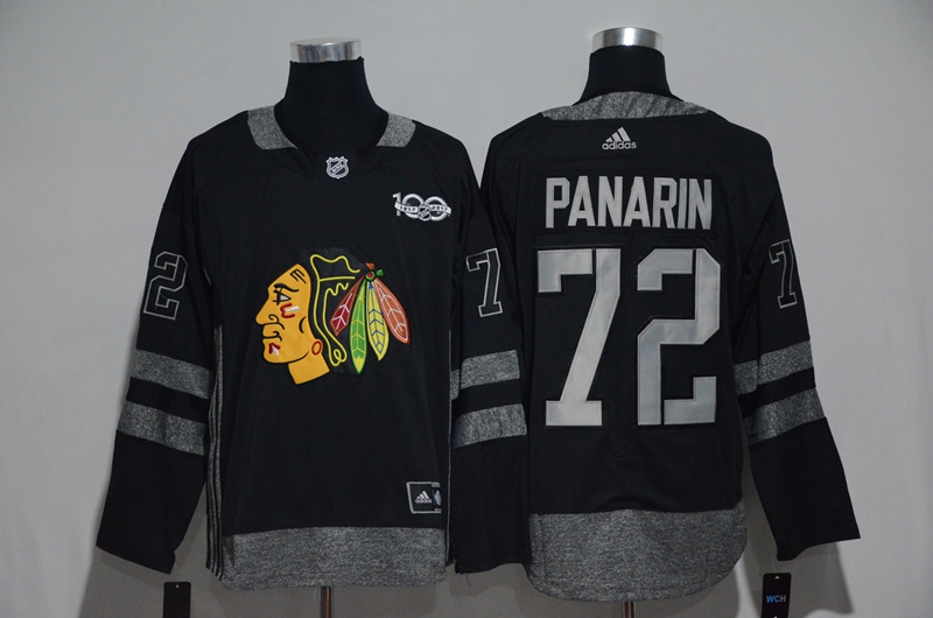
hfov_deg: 26.0
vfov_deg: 17.4
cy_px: 309
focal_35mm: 78
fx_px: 2017
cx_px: 466
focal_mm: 52
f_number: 4.8
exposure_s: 1/50
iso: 4000
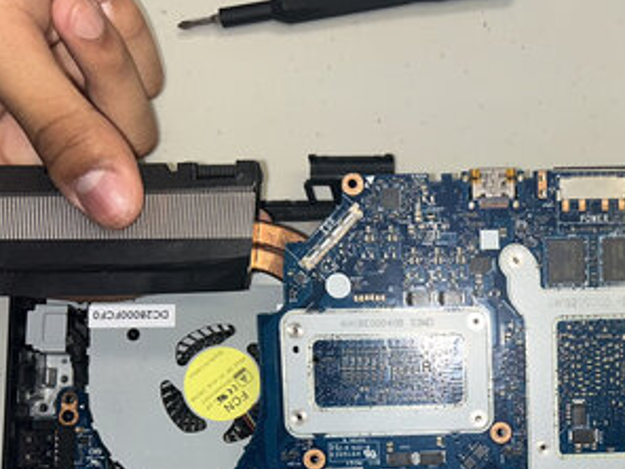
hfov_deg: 35.3
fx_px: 939
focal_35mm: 52
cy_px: 429
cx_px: 522
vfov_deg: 27.0
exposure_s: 1/59
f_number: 1.5
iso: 32
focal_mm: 5.7
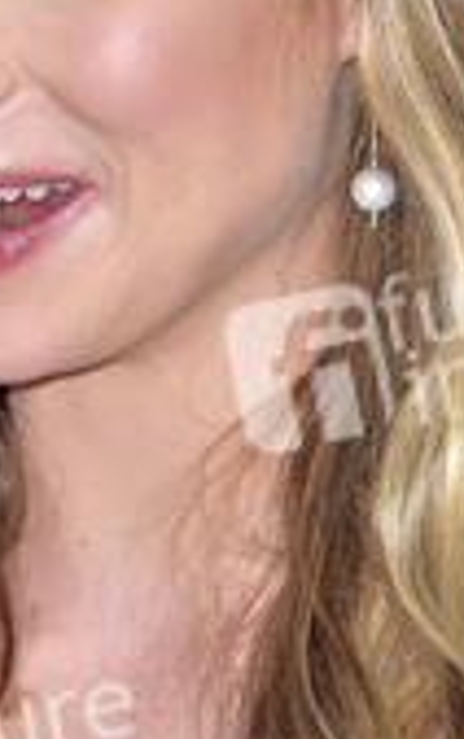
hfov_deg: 2.2
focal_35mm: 604
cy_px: 131
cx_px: 55
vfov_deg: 3.5
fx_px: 12190
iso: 400
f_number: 7.1
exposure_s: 1/250
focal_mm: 250
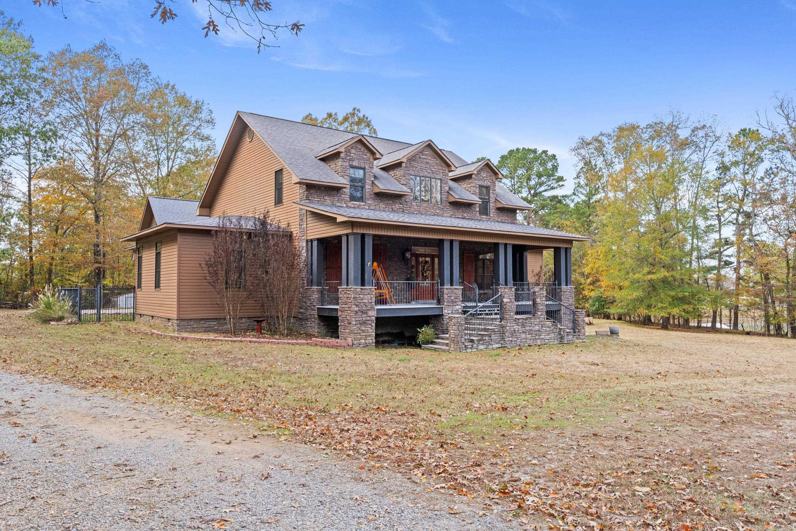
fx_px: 551
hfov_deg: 71.7
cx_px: 398
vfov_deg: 51.5
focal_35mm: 25
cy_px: 266
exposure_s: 1/20
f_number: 9
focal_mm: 16.6
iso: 200
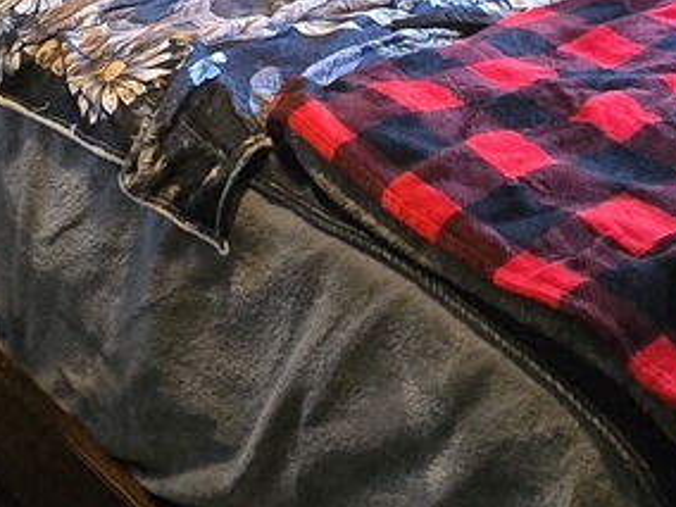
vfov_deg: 19.4
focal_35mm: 66
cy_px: -259
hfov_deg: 28.8
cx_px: 138
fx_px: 1289
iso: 1000
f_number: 2.2
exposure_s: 1/60
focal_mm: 2.2
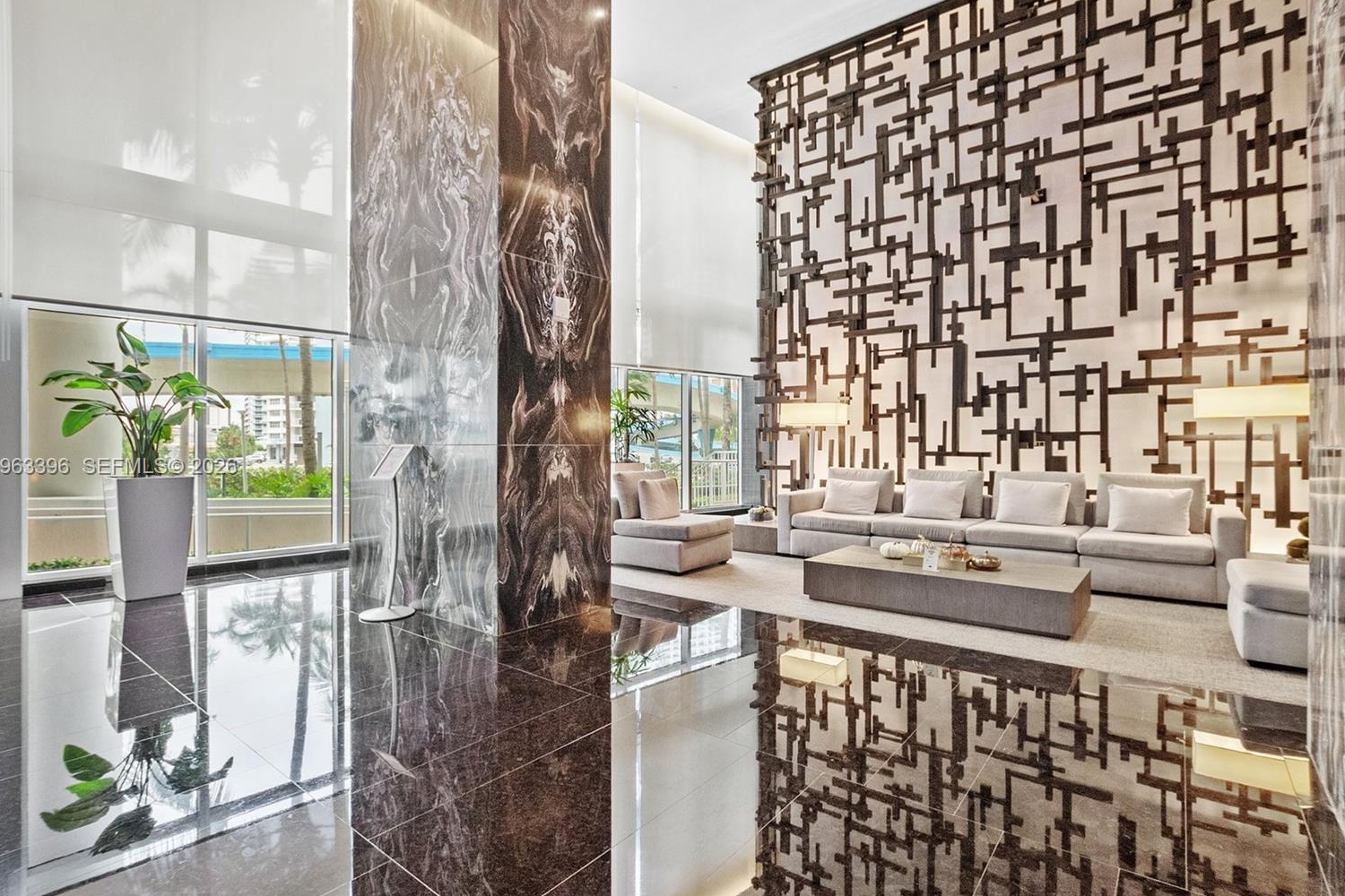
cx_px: 675
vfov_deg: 73.7
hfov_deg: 96.7
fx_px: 598
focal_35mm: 16
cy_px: 468
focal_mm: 10
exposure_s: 1/15
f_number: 8
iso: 2200
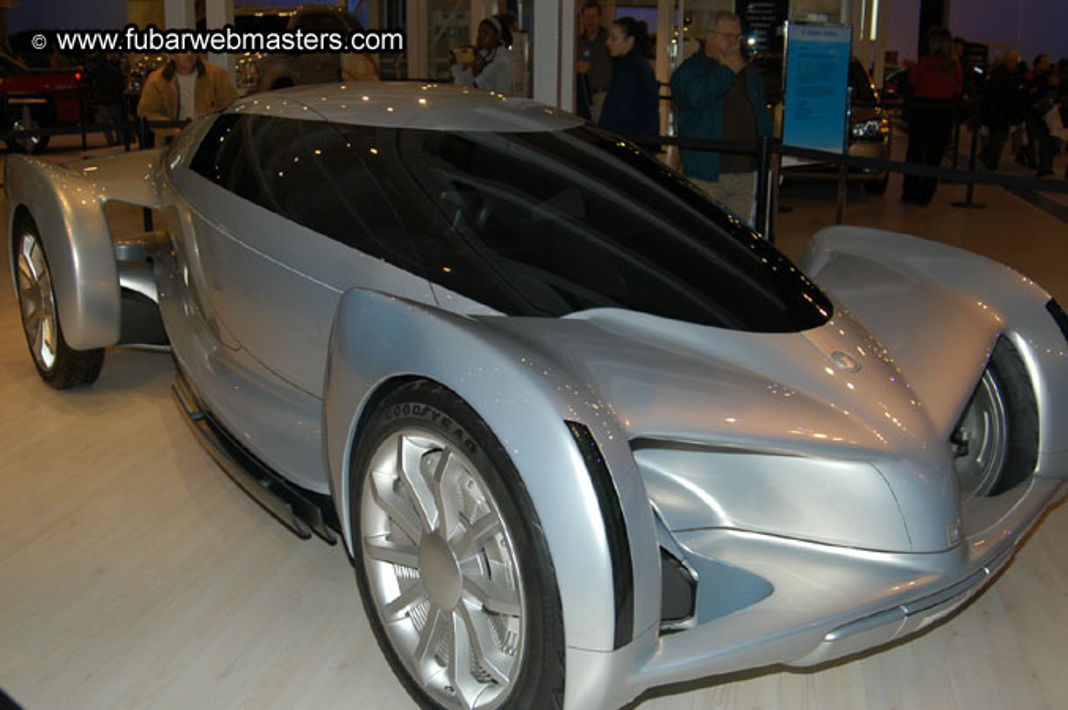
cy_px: 355
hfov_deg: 53.2
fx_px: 1067
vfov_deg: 36.8
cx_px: 534
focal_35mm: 36
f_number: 5
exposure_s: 1/60
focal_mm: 24
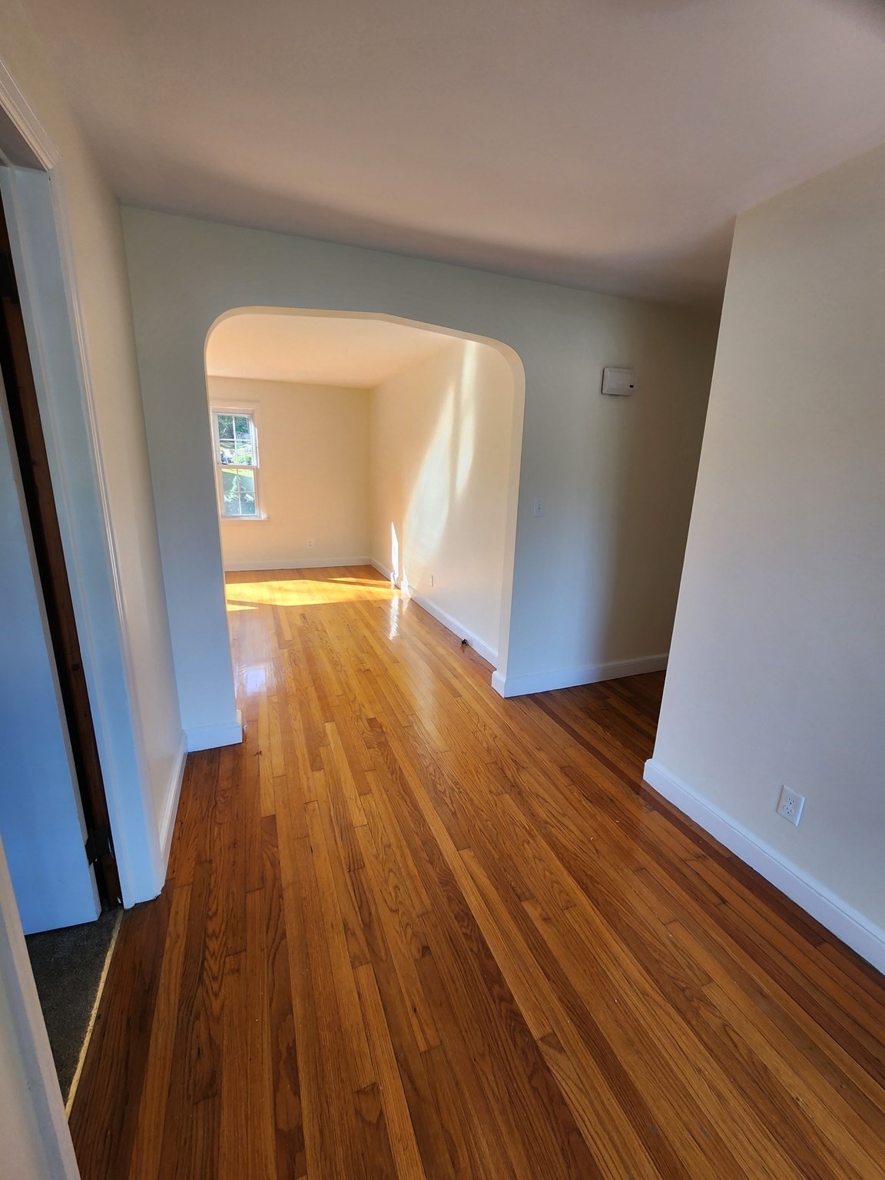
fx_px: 443
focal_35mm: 13
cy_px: 590
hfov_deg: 89.9
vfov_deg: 106.2
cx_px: 442
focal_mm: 2.2
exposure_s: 1/60
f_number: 2.2
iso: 64
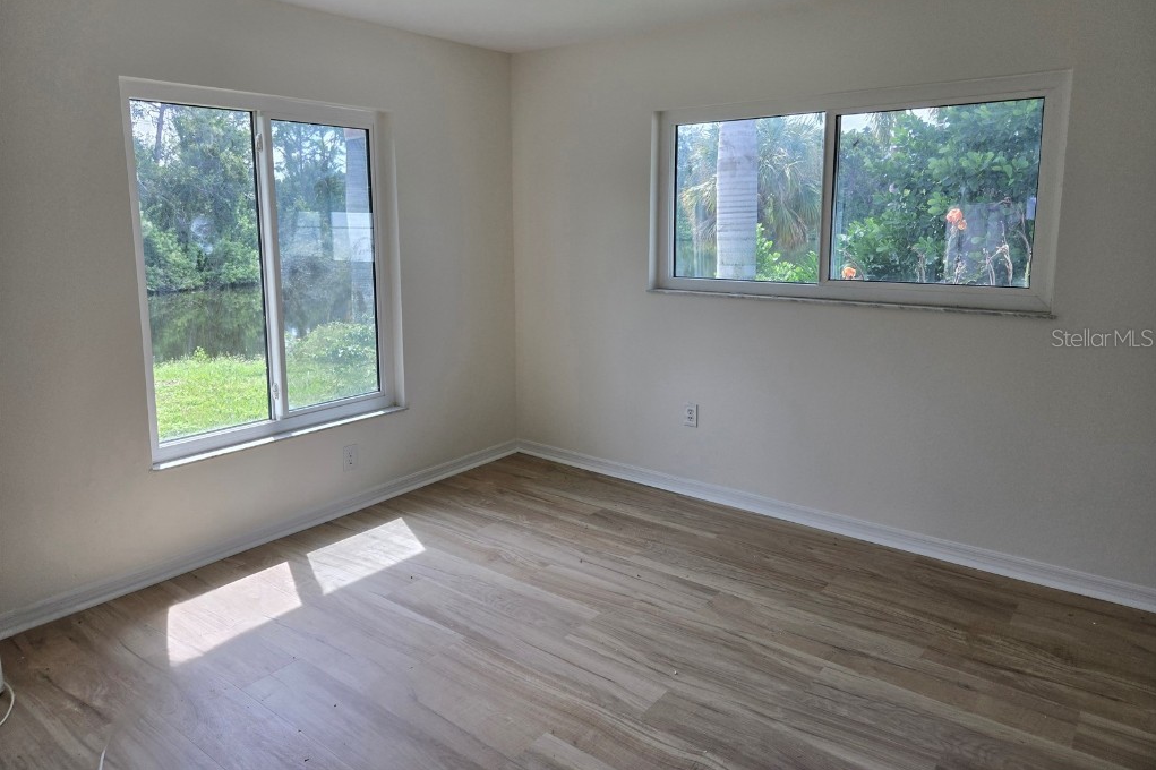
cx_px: 579
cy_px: 337
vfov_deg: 53.0
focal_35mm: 24
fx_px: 770
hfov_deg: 73.8
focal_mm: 5.4
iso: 80
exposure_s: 1/769
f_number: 1.8
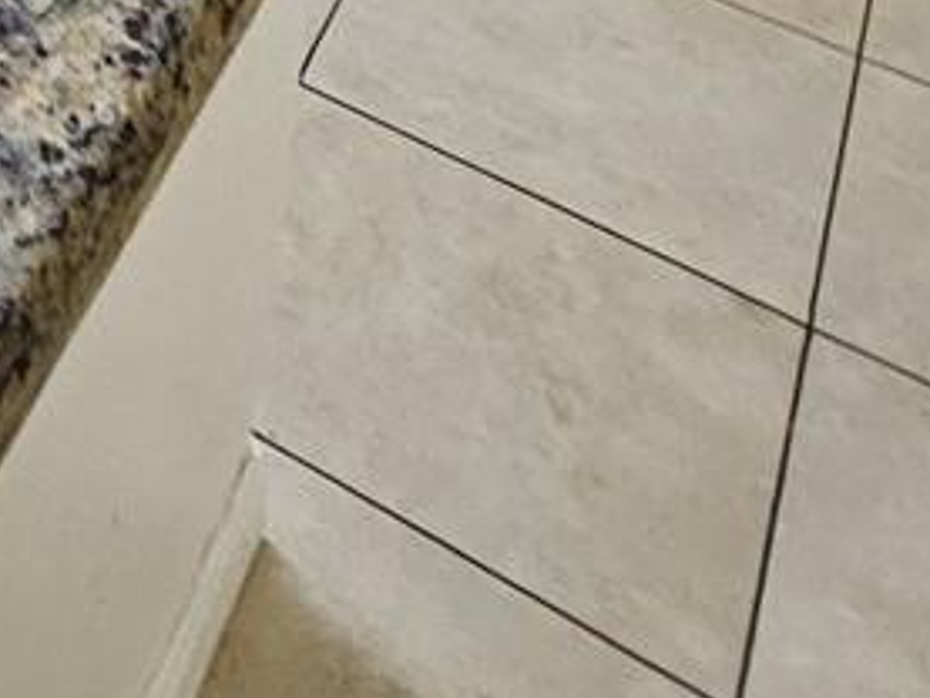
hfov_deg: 19.6
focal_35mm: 75
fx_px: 2016
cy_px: -1034
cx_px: -722
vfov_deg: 13.5
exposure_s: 1/60
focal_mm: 1.74
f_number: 2.2
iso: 80
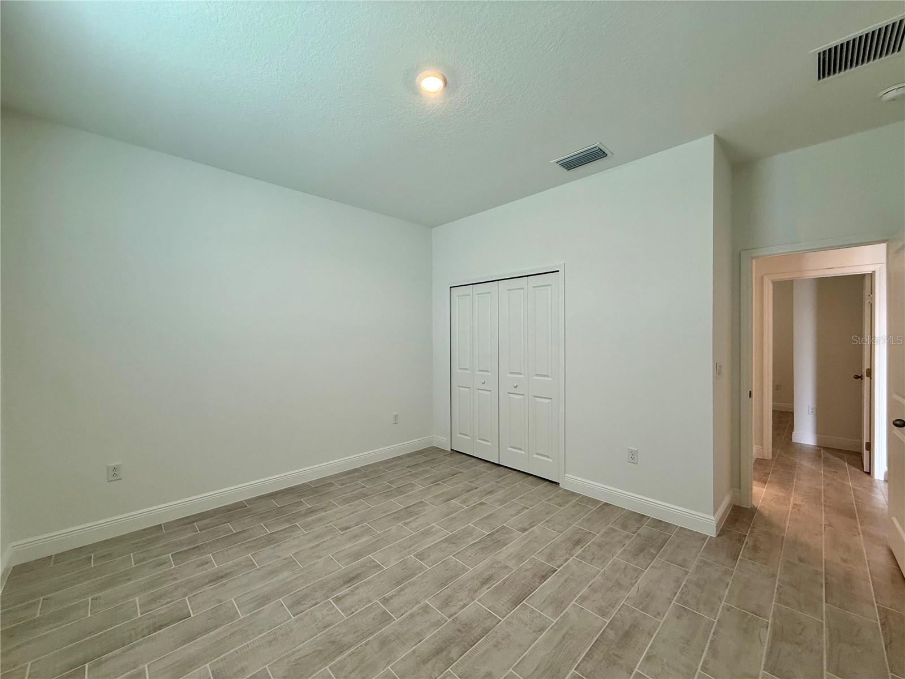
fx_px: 366
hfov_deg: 102.1
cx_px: 452
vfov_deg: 85.7
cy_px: 340
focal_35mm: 14
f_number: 2.2
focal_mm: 2.22
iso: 160
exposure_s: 1/120
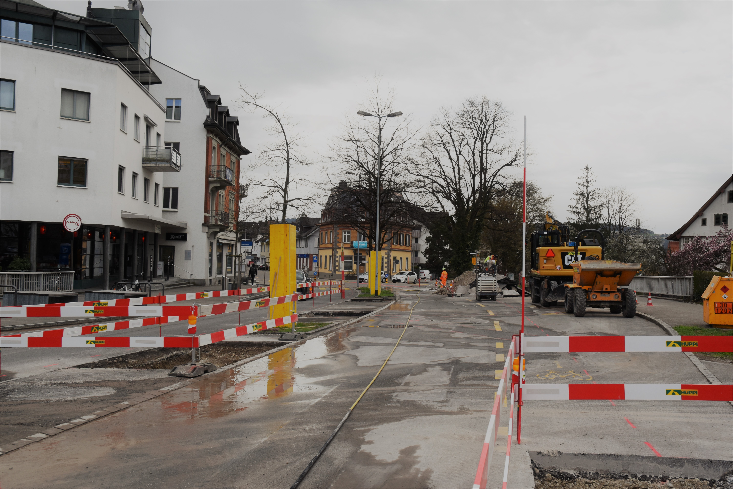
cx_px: 366
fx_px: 733
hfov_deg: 53.1
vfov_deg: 36.9
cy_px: 244
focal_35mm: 36
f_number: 10
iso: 200
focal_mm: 24
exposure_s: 1/400
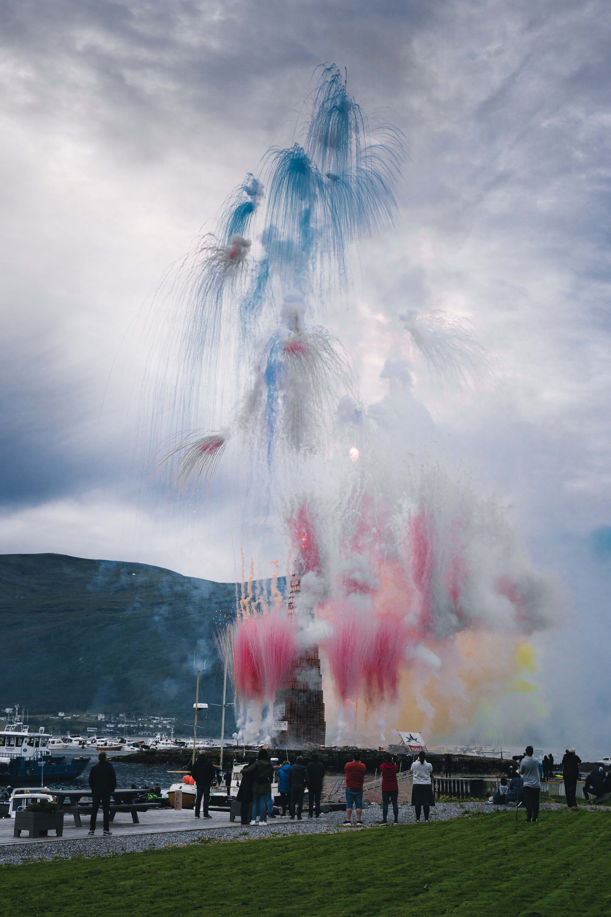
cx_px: 303
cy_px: 458
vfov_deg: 42.7
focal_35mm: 46
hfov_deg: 29.2
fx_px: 1171
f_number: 14
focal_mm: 43
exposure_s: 1/125
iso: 400
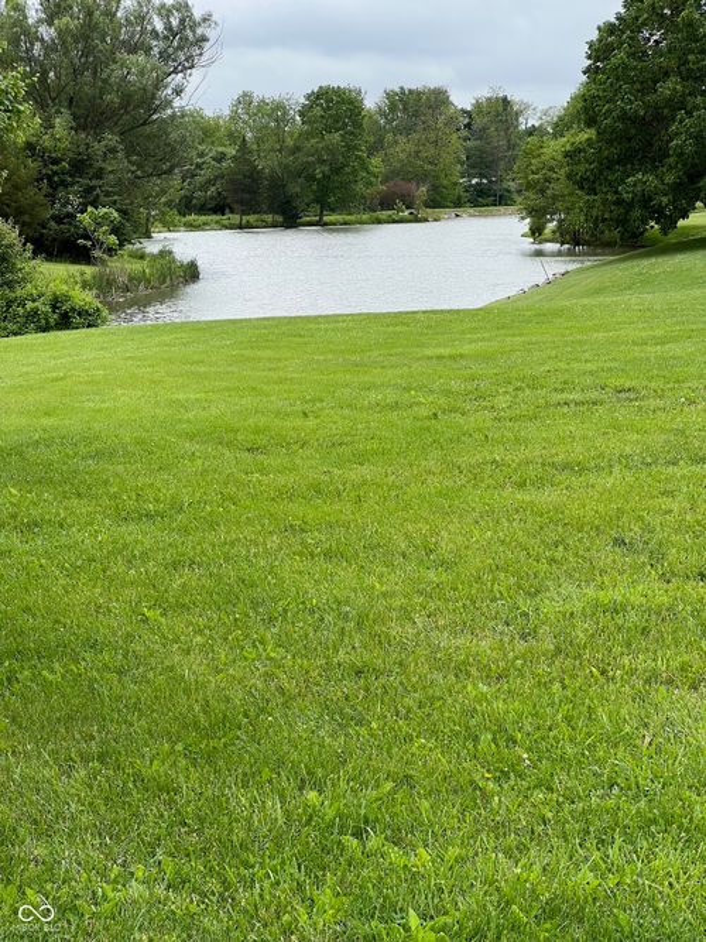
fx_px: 2095
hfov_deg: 19.1
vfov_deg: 25.3
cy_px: 471
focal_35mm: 77
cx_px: 353
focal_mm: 9
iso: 32
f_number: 2.8
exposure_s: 1/394
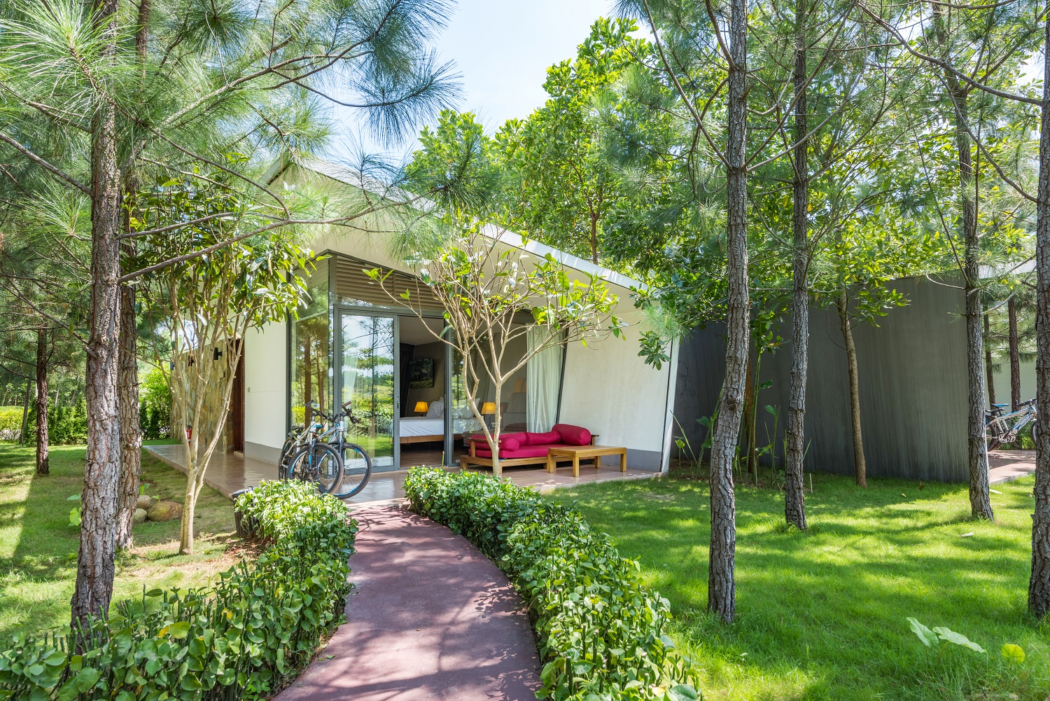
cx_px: 525
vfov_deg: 59.5
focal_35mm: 21
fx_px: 613
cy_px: 350
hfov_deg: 81.2
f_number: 10
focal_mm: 21
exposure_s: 1/80
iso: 160
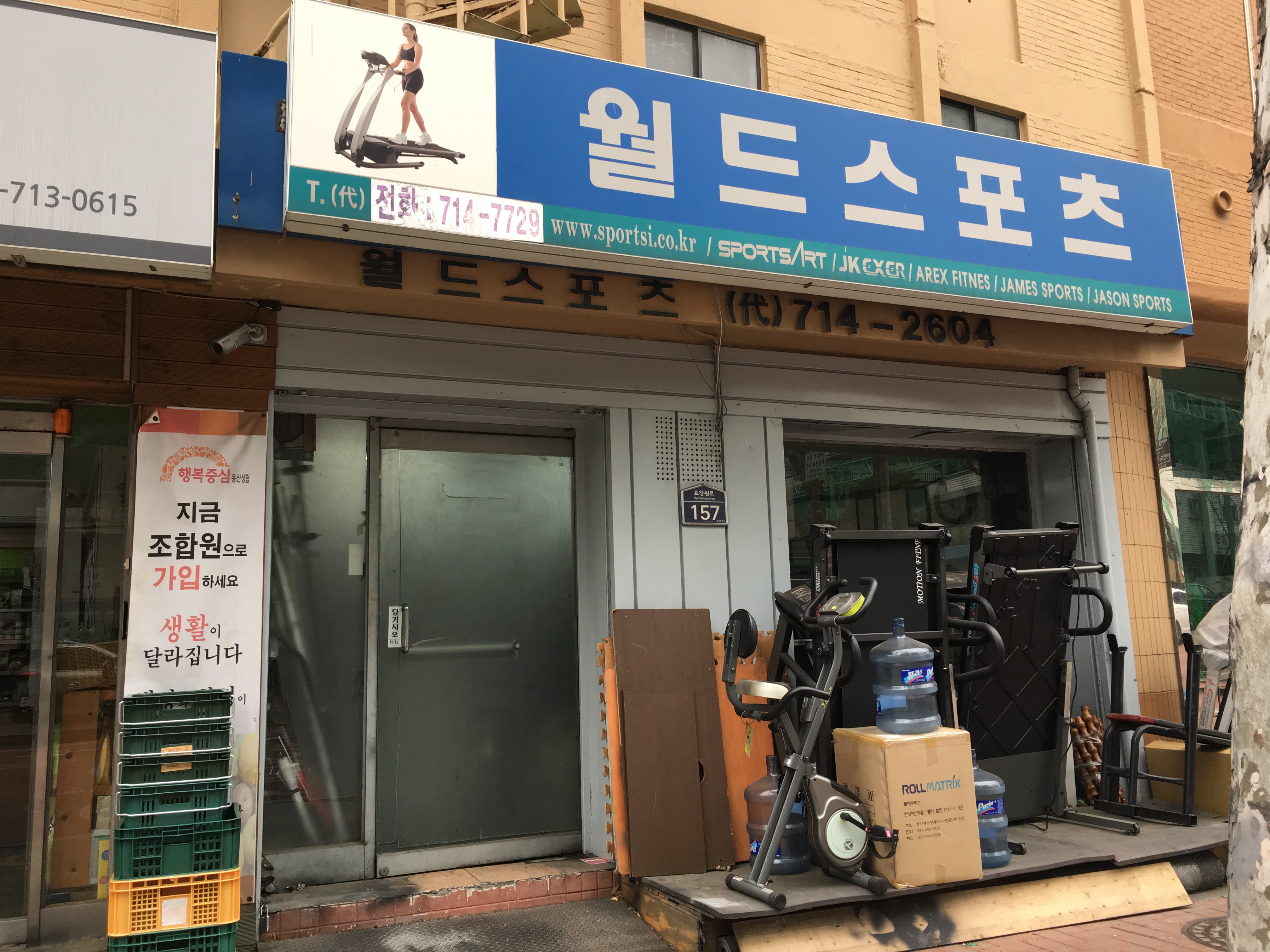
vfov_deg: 48.2
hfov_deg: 61.7
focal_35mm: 29
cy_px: 476
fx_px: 1064
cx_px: 635
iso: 40
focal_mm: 4.15
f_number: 2.2
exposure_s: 1/120
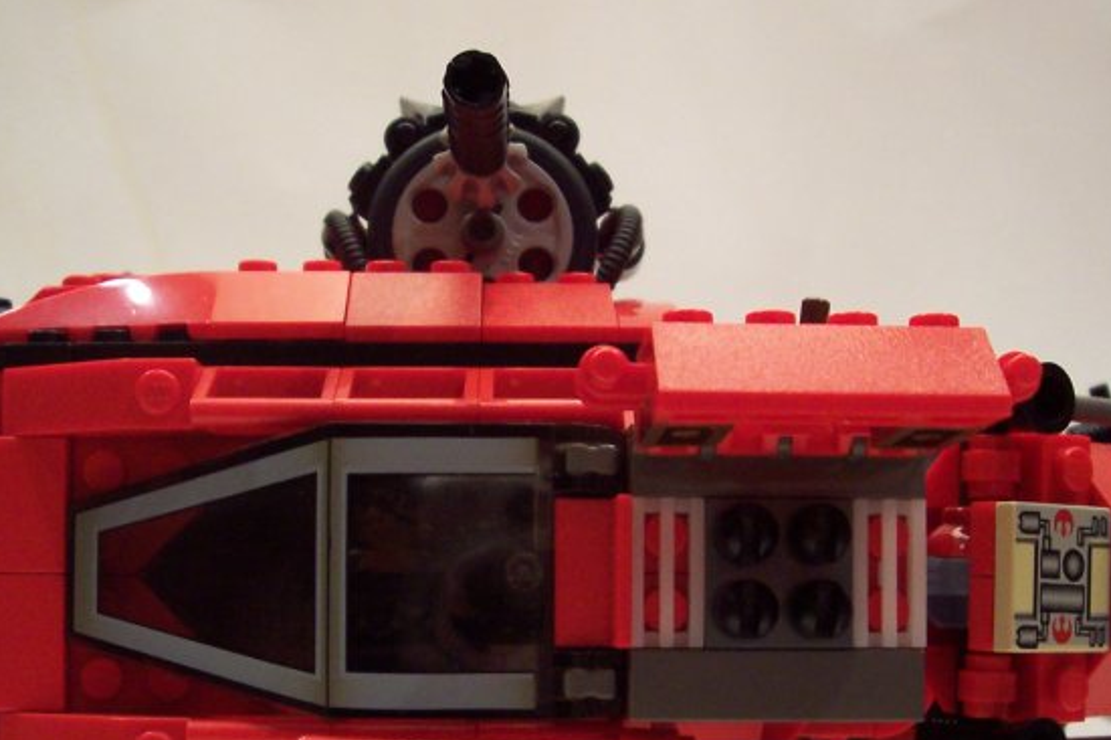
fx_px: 1727
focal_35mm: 56
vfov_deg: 23.9
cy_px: 564
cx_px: 572
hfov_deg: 35.7
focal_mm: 5.6
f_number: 2.8
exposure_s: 1/20
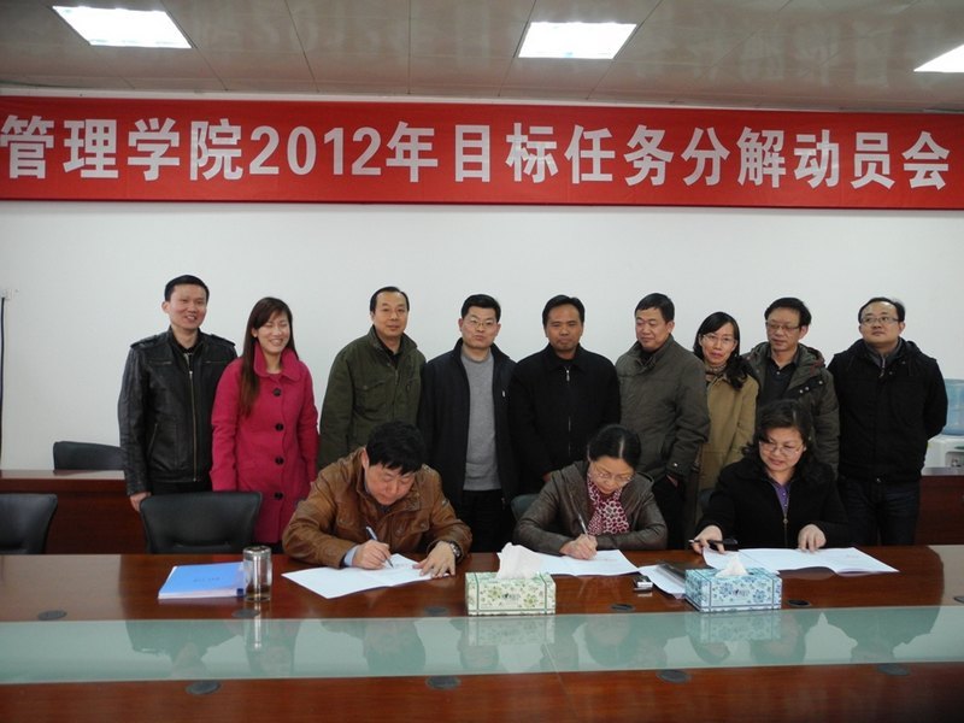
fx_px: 891
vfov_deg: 44.2
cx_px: 482
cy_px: 362
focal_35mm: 32
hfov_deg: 56.8
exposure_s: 1/30
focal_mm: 6.8
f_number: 2.8
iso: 304
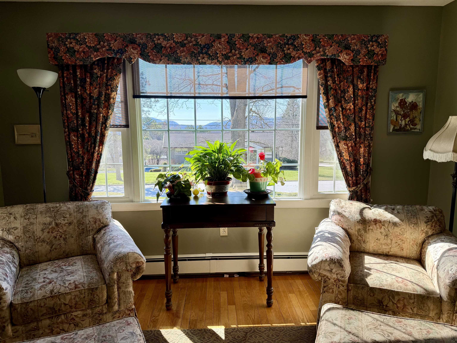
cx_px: 228
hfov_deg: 71.6
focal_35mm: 24
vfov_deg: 56.8
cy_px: 172
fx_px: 317
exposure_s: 1/501
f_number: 1.78
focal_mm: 6.76
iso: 80
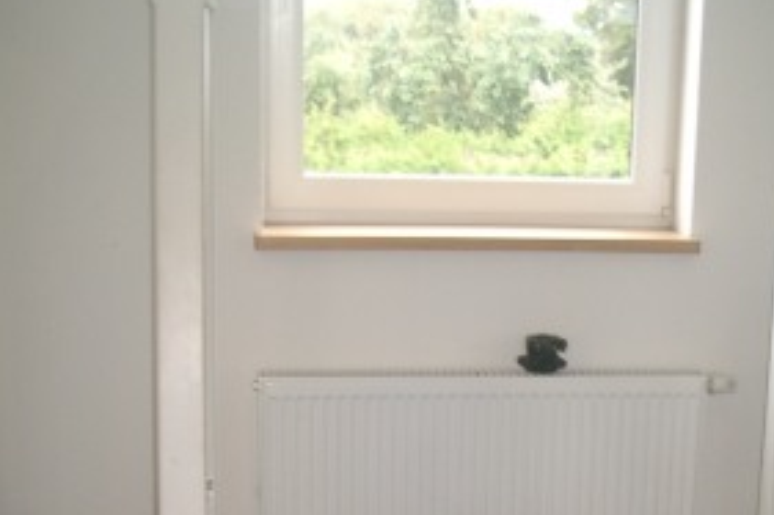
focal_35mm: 73
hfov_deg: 27.6
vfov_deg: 18.0
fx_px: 1569
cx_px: 496
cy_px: 566
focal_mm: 7.6
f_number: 2.6
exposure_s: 1/60
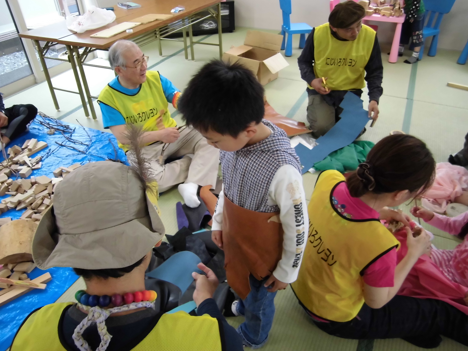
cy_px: 176
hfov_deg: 67.3
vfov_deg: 53.1
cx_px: 234
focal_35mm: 26
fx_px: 352
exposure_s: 1/60
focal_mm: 4.7
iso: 400
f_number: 2.8
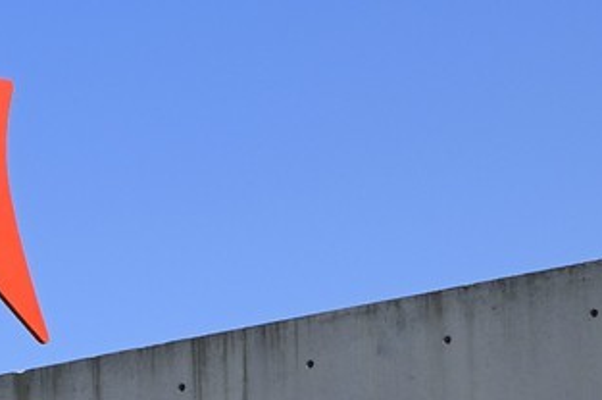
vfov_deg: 5.1
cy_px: 715
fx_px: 4443
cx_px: -881
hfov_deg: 7.2
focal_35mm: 266
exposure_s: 1/250
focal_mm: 52
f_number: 13
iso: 200
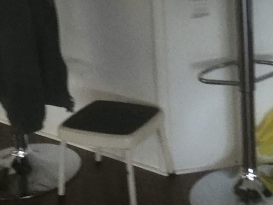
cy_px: -87
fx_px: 947
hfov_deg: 16.3
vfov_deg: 11.9
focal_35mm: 120
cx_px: 217
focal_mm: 3.3
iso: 100
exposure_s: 1/30
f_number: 2.4
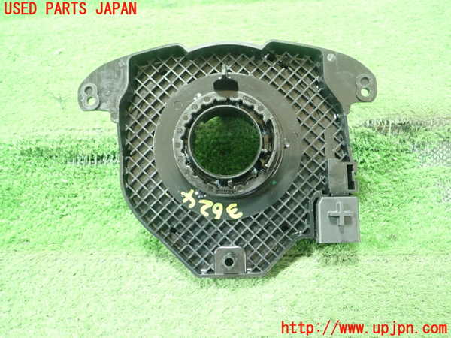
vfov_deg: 46.8
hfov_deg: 60.0
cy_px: 169
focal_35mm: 30
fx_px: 391
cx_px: 226
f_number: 2.3
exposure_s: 1/50
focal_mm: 5.5
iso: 800
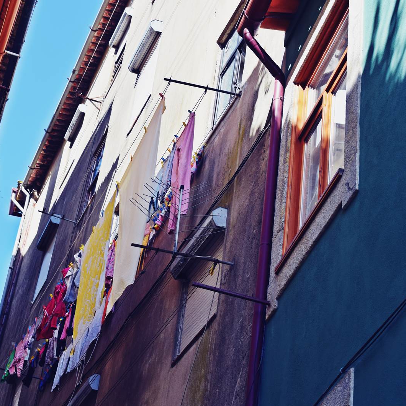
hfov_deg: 22.4
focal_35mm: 77
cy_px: 204
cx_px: 151
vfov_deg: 22.5
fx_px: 1022
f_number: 8
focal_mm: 40
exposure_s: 1/250
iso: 200
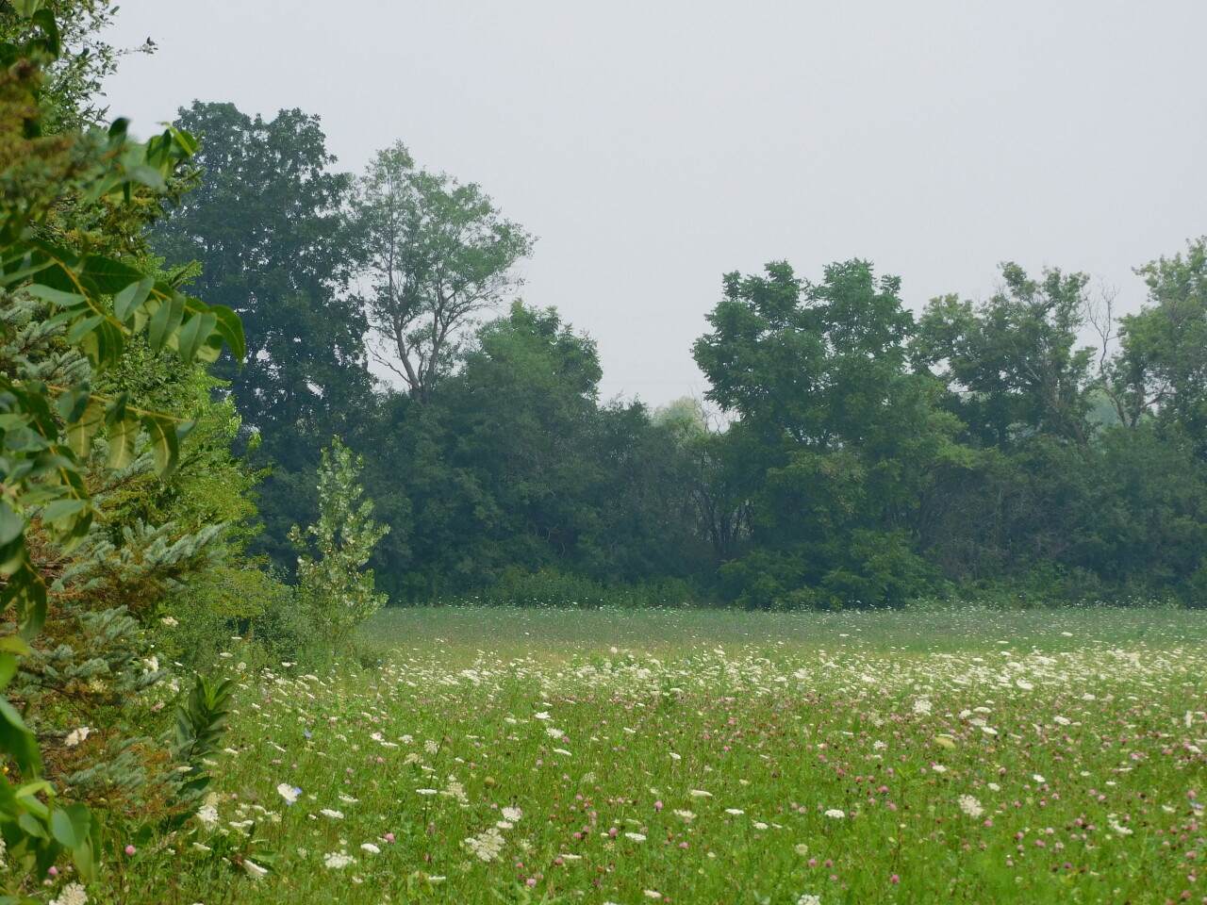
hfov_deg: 13.2
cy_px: 452
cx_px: 604
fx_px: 5230
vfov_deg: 9.9
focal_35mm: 150
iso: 125
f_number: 5.2
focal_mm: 26.9
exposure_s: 1/500
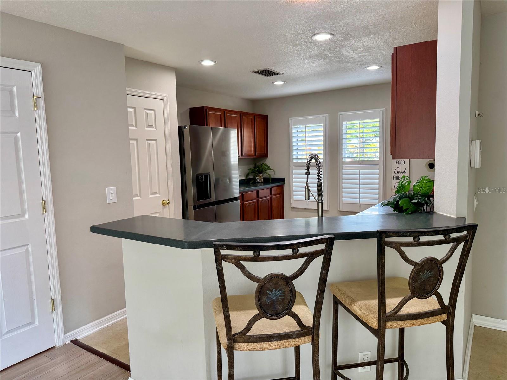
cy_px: 190
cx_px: 254
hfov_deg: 71.6
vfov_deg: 56.8
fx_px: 352
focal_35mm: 24
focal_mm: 6.76
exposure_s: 1/120
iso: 160
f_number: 1.78
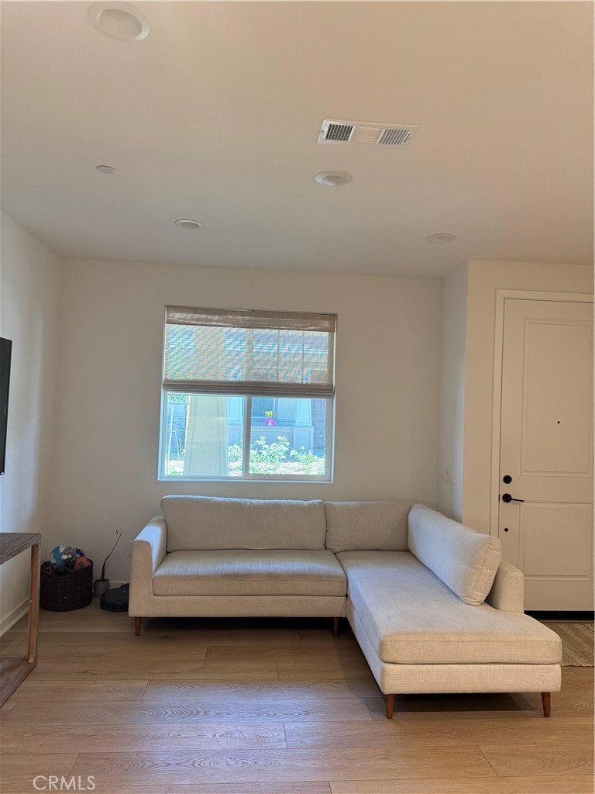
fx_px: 550
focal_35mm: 24
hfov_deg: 56.8
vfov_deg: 71.6
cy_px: 397
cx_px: 298
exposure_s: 1/120
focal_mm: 6.76
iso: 200
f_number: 1.78
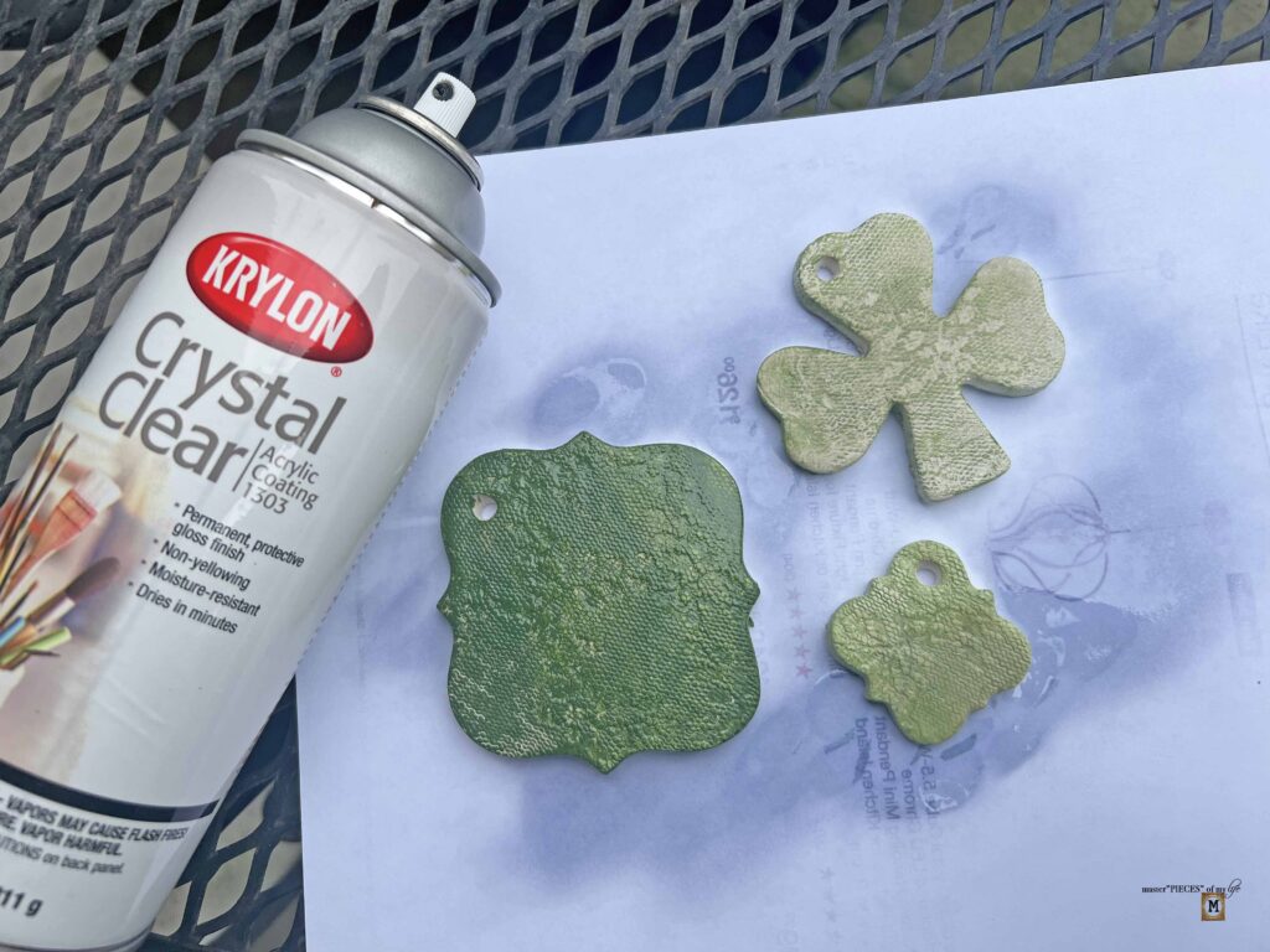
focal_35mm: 26
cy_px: 476
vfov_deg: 53.1
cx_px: 635
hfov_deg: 67.3
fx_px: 954
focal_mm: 5.7
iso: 50
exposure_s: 1/2632
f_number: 1.5
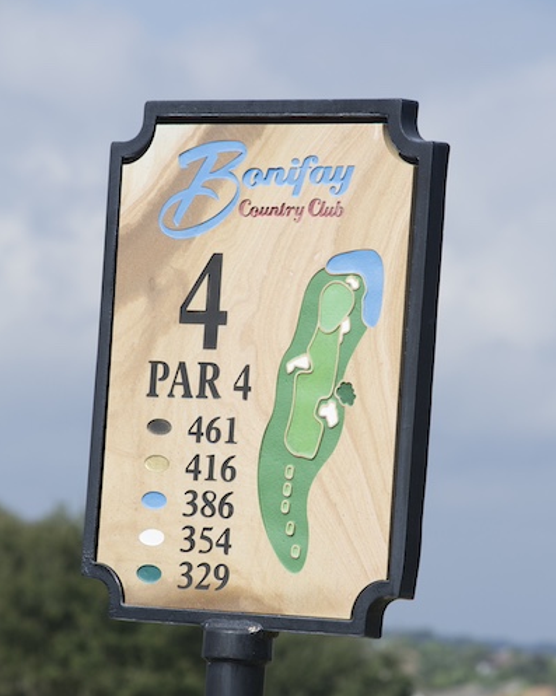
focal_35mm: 221
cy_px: 402
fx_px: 4550
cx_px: 279
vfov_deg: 8.7
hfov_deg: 7.0
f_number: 9
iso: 100
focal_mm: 130
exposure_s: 1/320
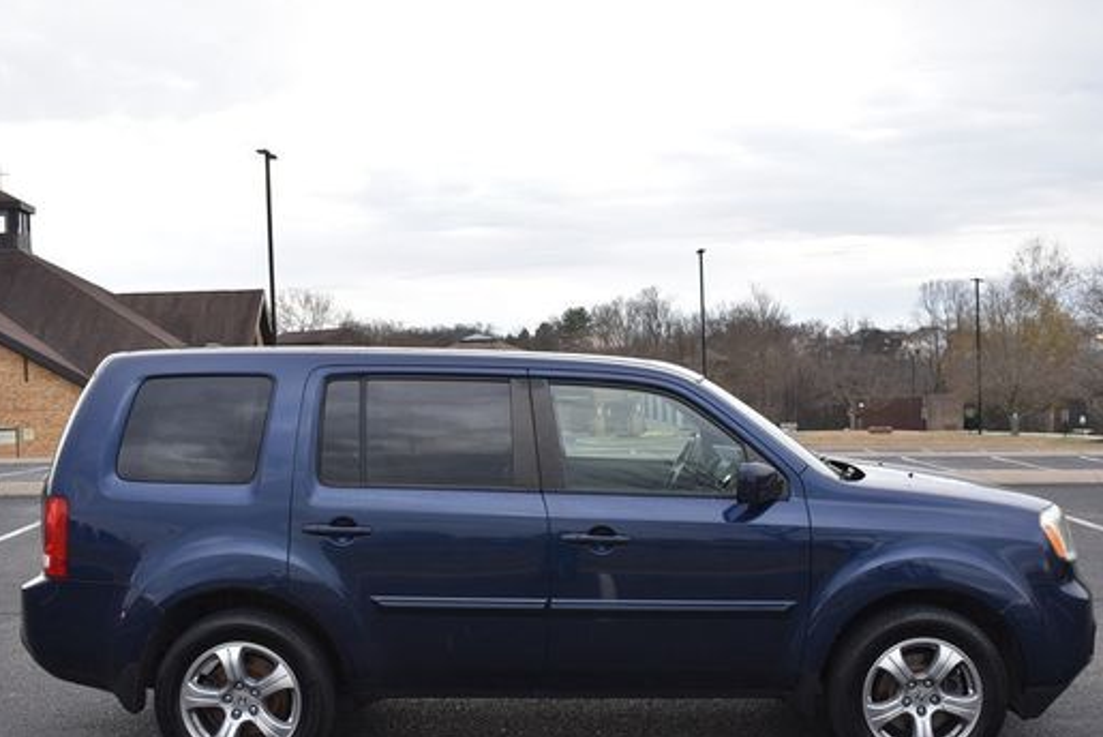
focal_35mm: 41
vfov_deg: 32.6
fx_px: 1257
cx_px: 559
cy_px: 415
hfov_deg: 47.4
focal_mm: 22
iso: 280
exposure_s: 1/250
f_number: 5.6
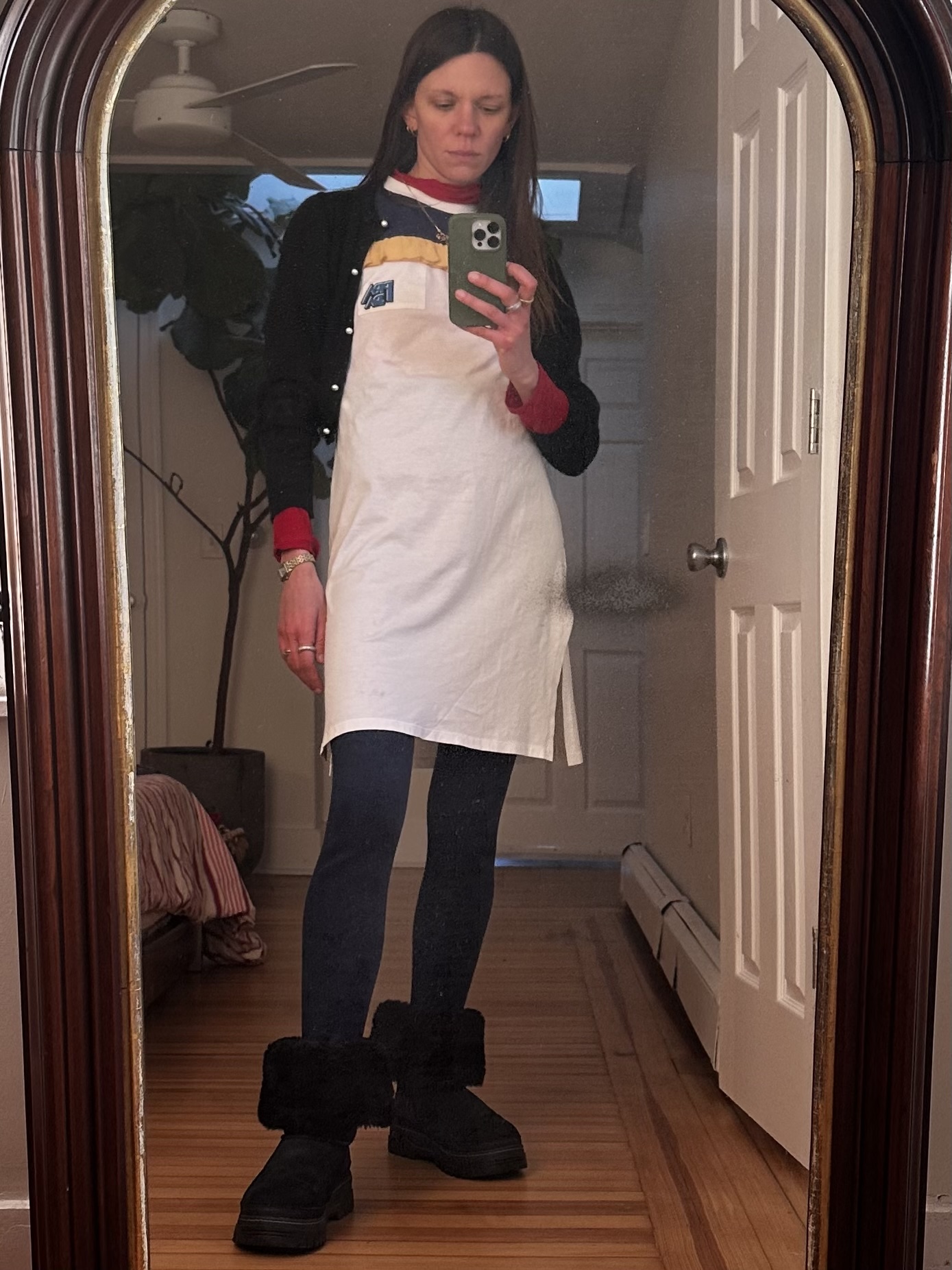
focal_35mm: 24
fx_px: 880
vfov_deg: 71.6
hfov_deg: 56.8
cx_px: 476
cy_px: 635
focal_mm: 6.86
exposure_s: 1/120
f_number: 1.78
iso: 125
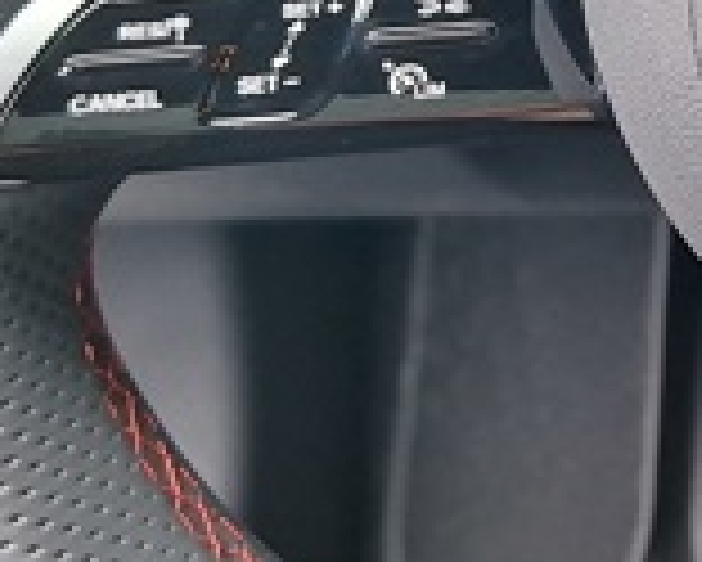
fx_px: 2391
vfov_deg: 12.8
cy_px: -261
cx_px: 918
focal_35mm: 115
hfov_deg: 15.8
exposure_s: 1/129
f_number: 1.8
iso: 40
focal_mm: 5.54
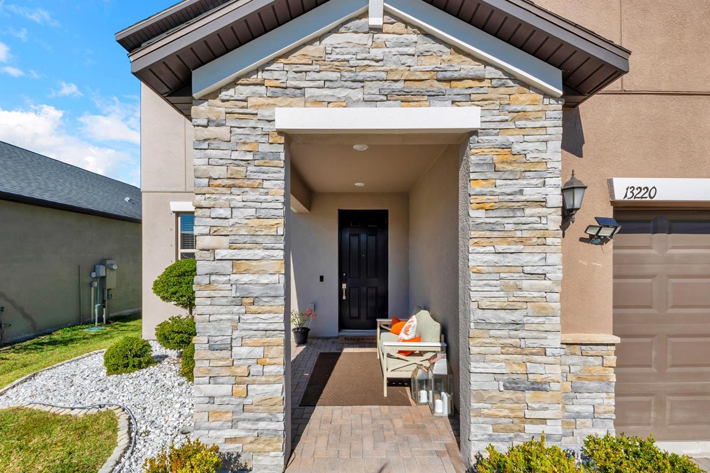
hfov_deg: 100.9
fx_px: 293
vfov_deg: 77.7
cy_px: 247
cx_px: 360
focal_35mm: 15
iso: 100
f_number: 13
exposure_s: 1/200
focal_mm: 8.5
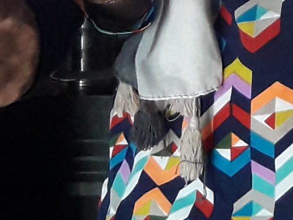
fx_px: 1685
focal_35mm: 199
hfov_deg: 9.7
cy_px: -190
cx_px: 410
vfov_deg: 7.2
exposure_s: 1/50
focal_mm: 3.7
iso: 200
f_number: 1.9
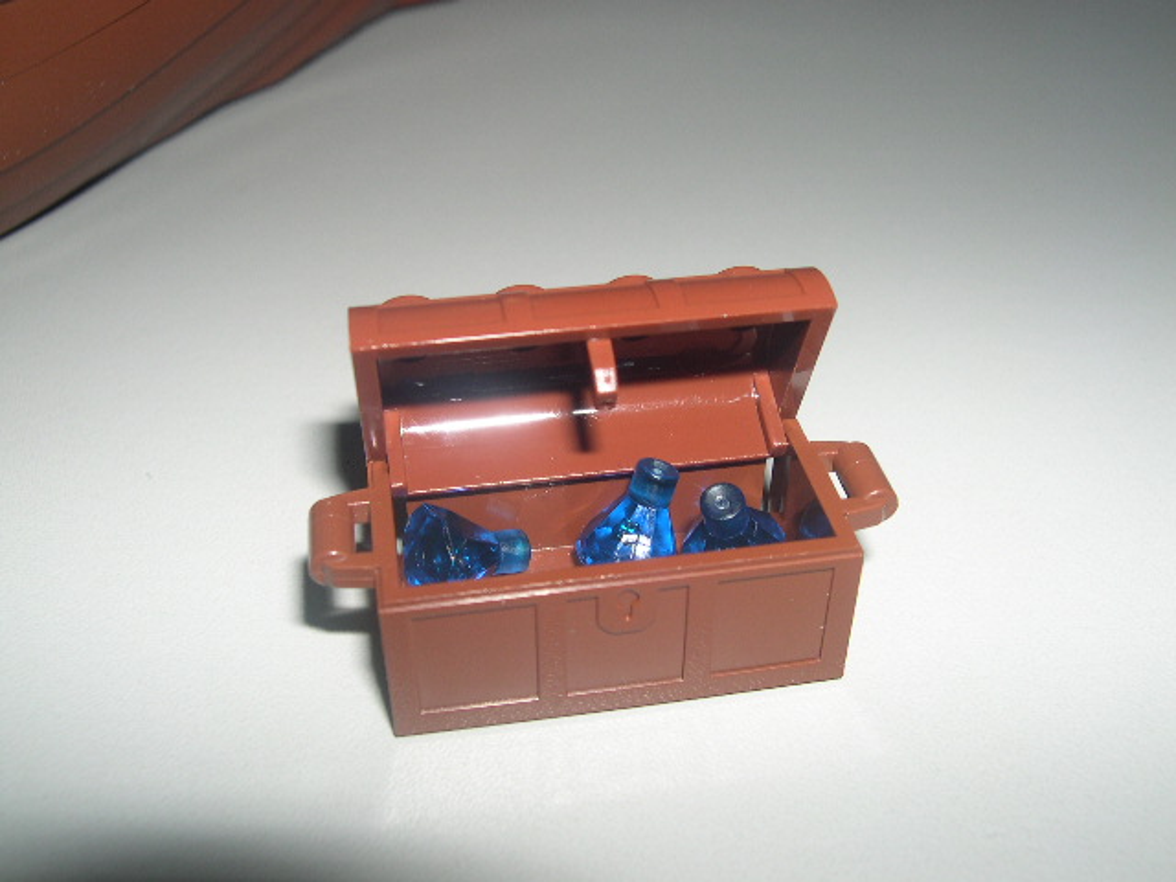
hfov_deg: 49.0
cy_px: 441
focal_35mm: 38
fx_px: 1291
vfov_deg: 37.7
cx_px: 588
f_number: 7.6
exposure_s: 1/60
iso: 100
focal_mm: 8
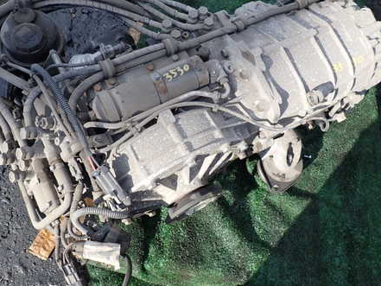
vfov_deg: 41.7
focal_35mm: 34
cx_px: 191
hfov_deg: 53.9
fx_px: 374
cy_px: 124
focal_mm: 4.5
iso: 100
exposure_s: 1/400
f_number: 2.8
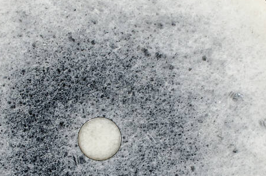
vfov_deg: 8.4
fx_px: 1191
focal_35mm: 162
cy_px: 122
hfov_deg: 12.7
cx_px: 93
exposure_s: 1/200
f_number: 16
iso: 100
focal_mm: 35
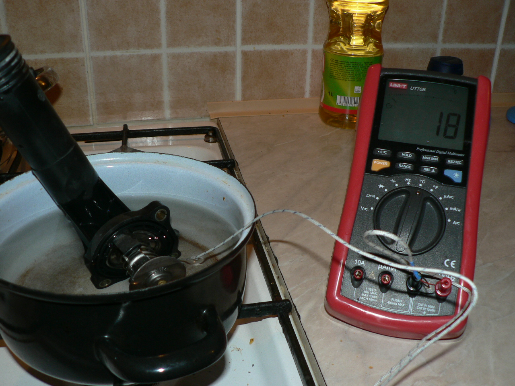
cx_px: 258
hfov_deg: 51.4
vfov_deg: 39.7
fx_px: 536
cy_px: 193
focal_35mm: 36
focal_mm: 6
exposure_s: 1/60
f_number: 2.8
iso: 100
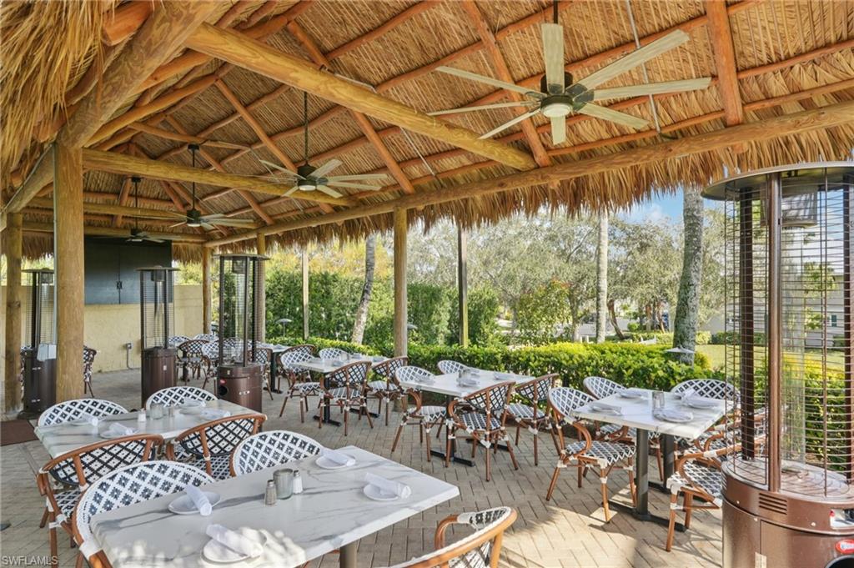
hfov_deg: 82.6
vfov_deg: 60.6
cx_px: 427
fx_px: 486
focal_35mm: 20
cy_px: 284
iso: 400
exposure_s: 1/200
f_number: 8
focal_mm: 20.5
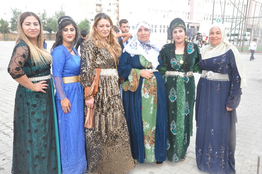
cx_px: 131
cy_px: 87
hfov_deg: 57.3
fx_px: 240
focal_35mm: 33
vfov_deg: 39.9
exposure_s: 1/125
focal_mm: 22
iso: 1250
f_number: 11
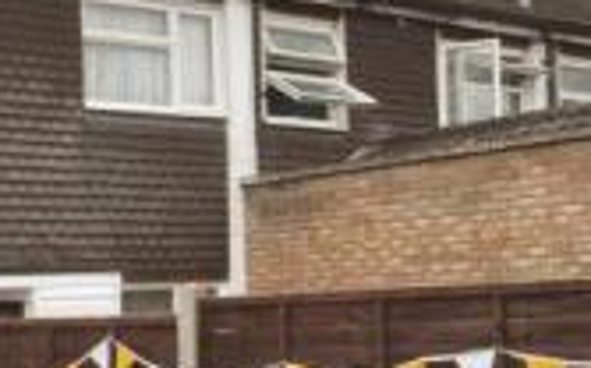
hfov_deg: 24.5
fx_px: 1062
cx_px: -287
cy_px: 138
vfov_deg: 19.6
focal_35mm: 66
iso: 200
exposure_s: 1/160
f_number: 6.3
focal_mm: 11
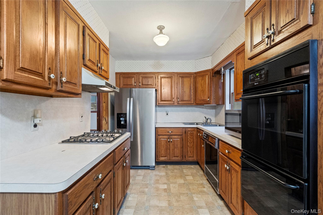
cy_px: 108
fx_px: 144
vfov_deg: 73.7
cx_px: 162
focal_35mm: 16
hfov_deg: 96.7
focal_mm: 16
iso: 1600
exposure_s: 1/10
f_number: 5.6
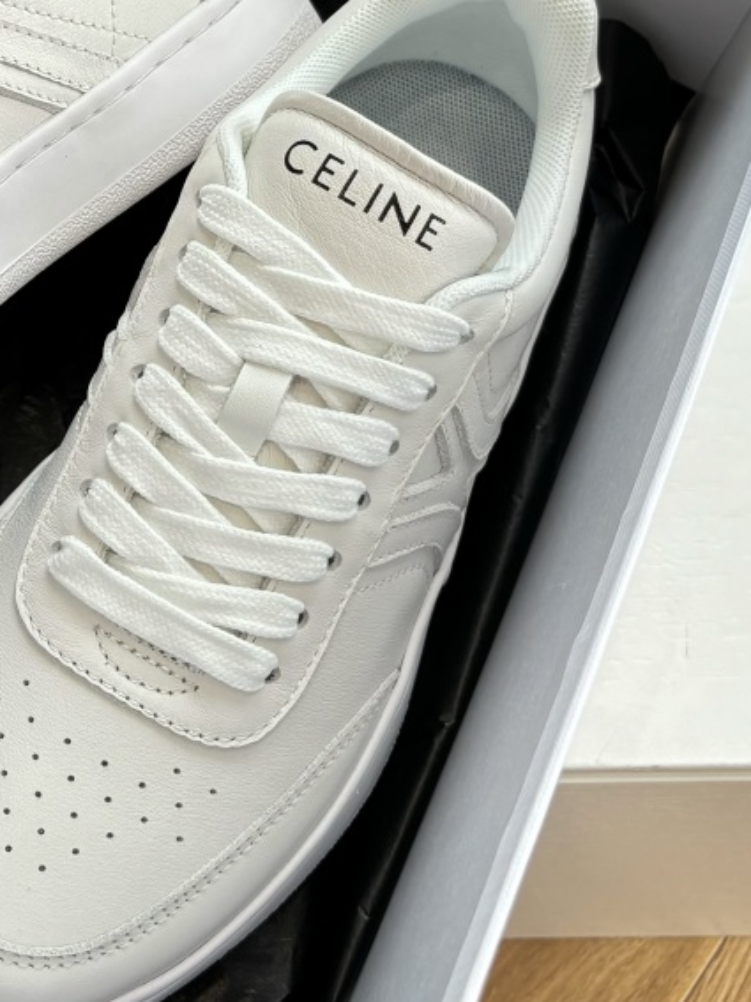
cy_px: 170
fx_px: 1910
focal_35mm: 66
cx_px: 41
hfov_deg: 21.6
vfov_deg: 28.6
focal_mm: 5.96
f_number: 1.6
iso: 50
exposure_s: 1/338
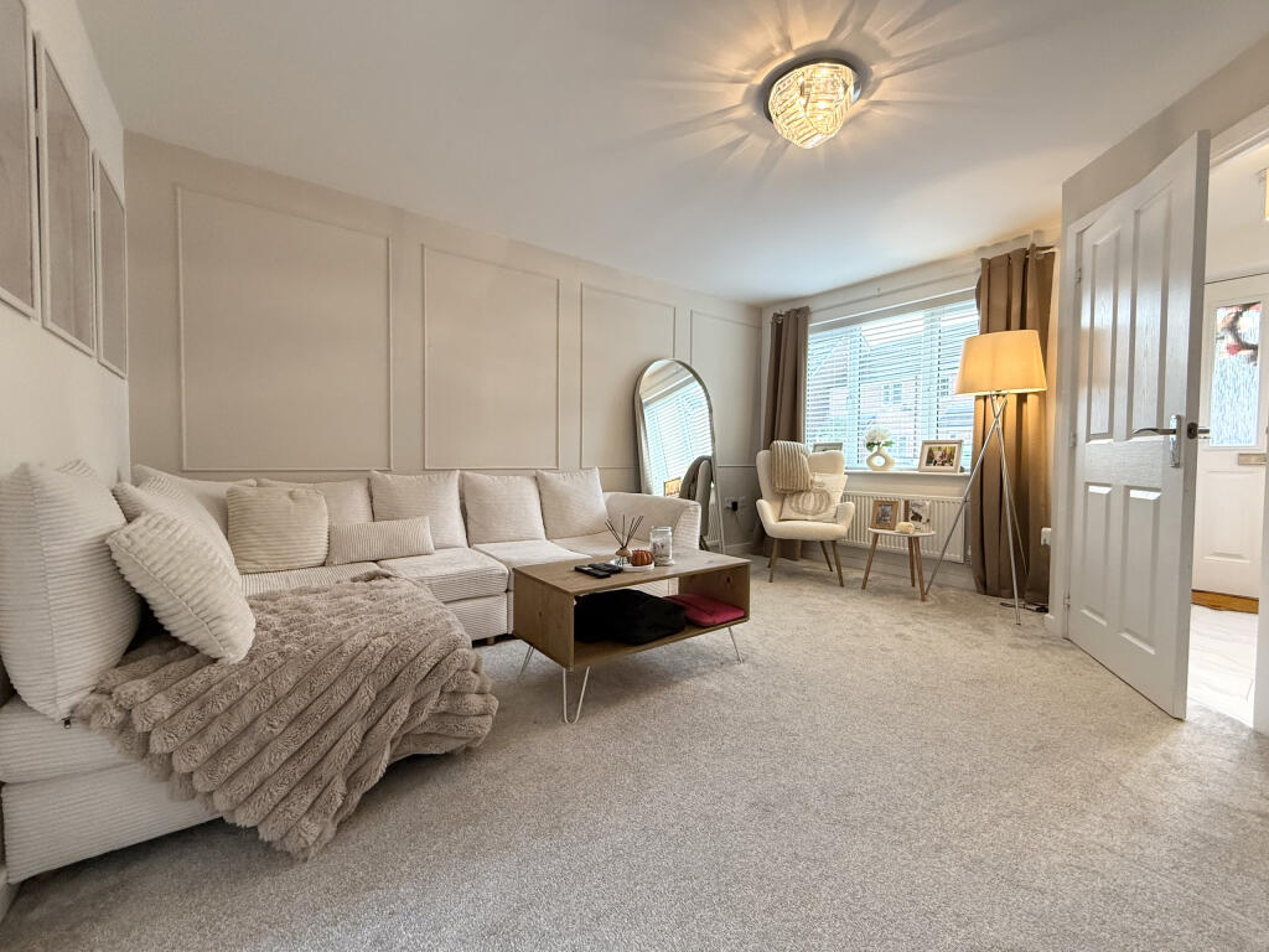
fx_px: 513
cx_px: 634
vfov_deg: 85.7
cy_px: 476
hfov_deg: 102.1
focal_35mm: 14
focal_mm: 2.22
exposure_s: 1/100
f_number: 2.2
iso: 250
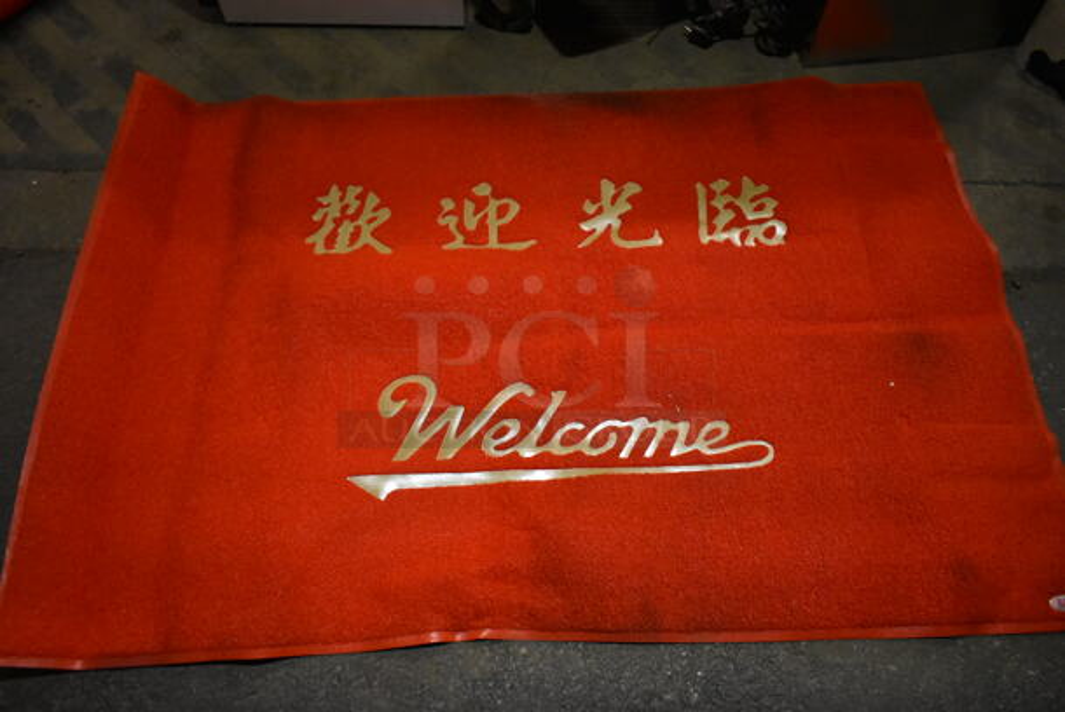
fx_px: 799
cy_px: 356
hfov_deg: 67.3
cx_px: 532
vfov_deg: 48.0
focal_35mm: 27
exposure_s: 1/125
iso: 4000
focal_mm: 18
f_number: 3.5
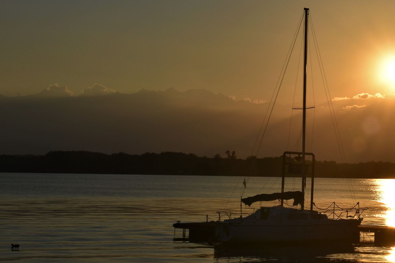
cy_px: 135
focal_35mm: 106
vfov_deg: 12.9
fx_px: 1163
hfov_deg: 19.0
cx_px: 339
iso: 100
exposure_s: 1/200
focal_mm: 38
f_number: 18
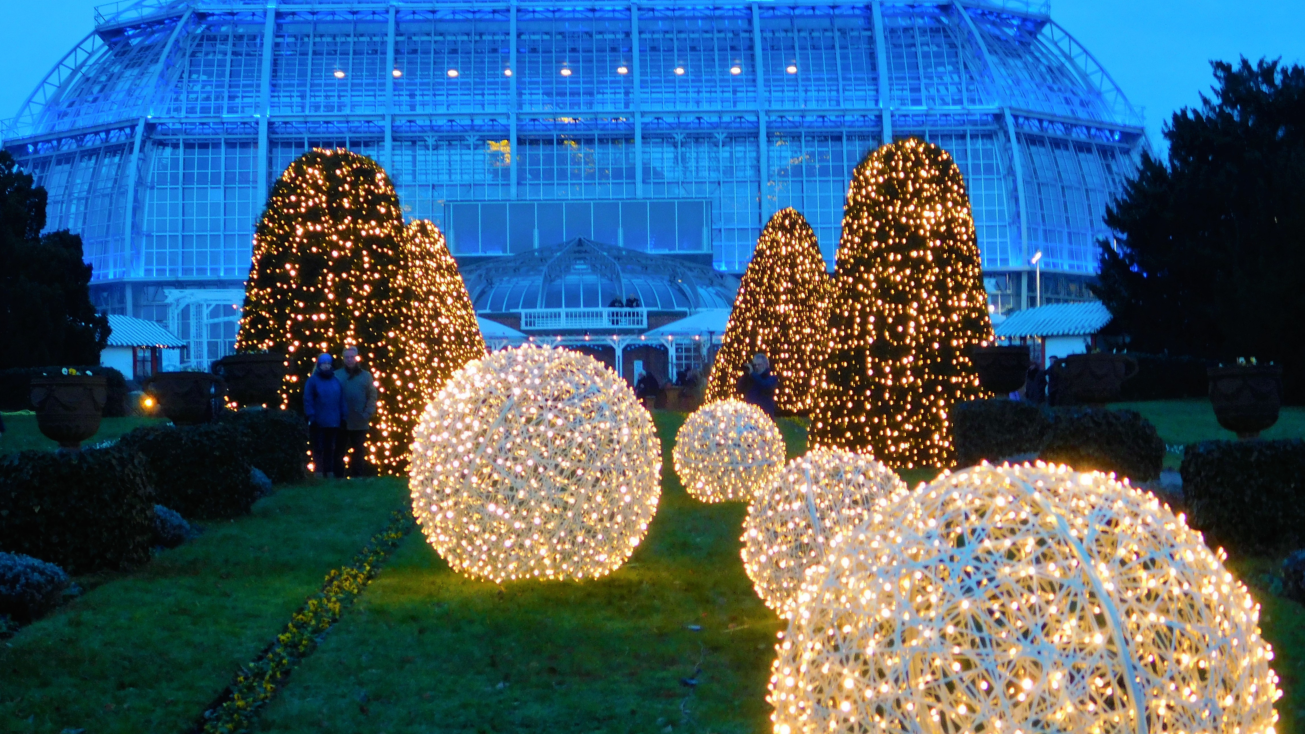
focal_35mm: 88
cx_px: 648
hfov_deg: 24.2
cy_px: 407
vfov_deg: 13.7
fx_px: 3045
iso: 200
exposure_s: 1/10
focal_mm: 14.2
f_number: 4.4
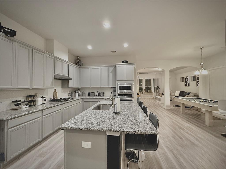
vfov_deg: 85.7
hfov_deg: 102.1
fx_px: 91
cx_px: 113
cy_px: 84
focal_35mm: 14
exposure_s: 1/60
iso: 640
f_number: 2.2
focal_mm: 2.22
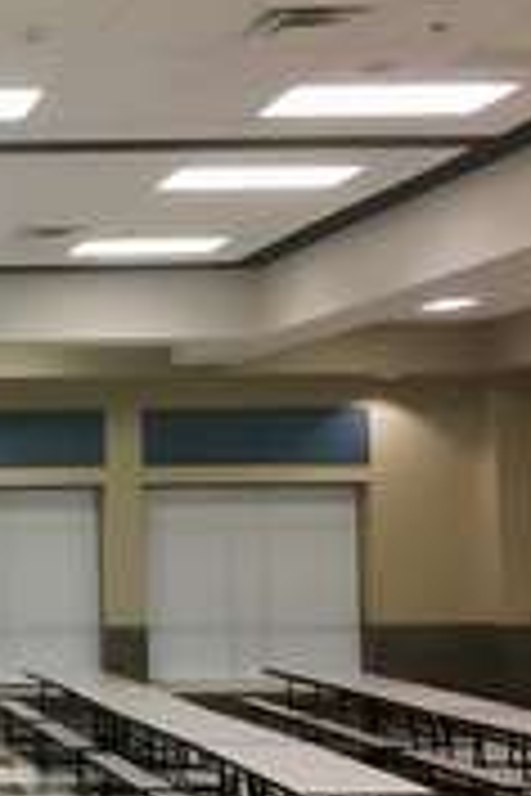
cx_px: -297
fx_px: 1504
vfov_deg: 29.6
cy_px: 490
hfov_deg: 17.7
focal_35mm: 68
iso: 40
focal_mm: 4.15
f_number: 2.2
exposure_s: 1/30
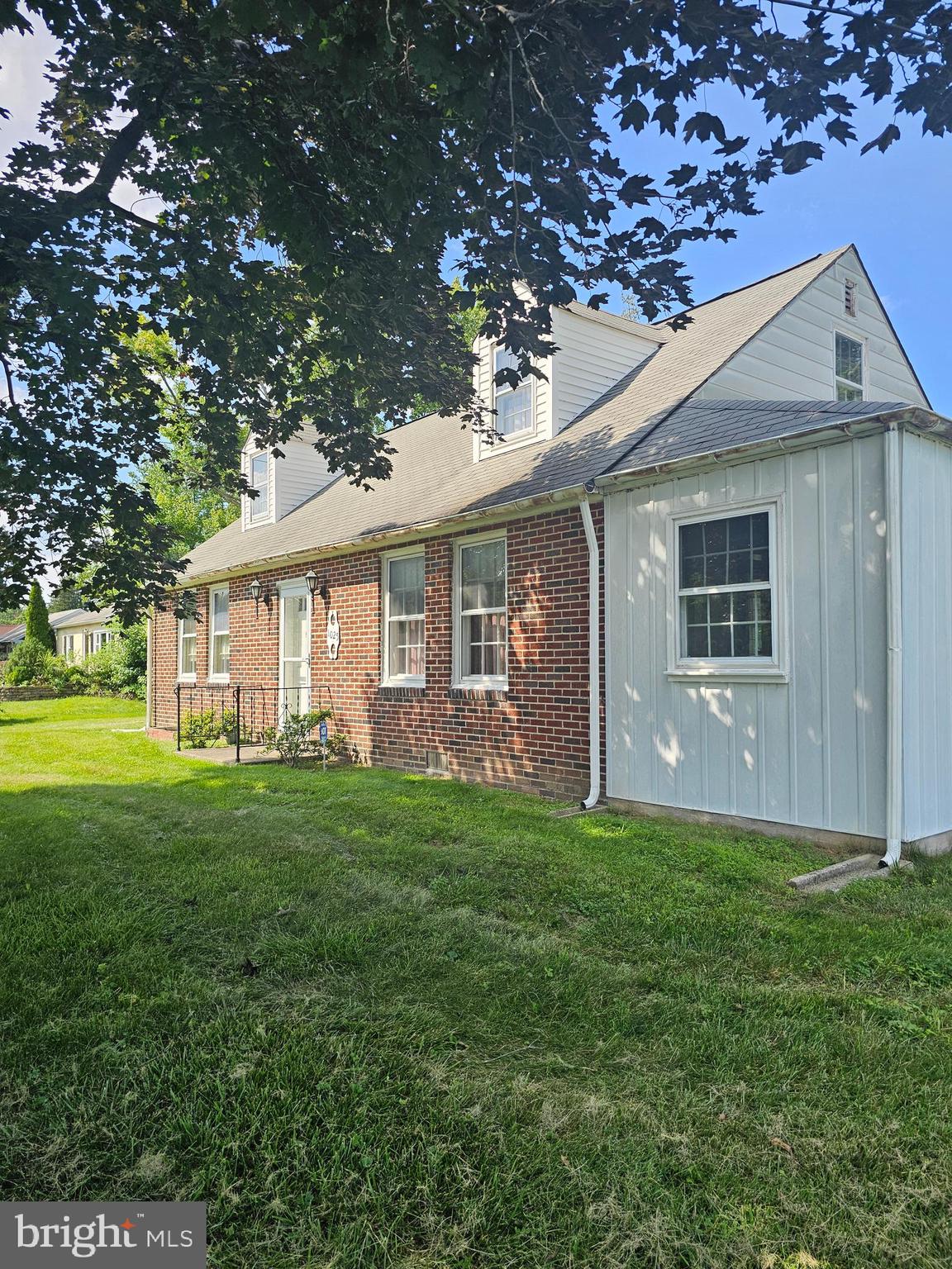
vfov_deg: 73.9
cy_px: 634
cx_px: 476
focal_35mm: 23
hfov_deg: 58.9
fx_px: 843
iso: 20
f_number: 1.7
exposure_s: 1/420
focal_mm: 6.3
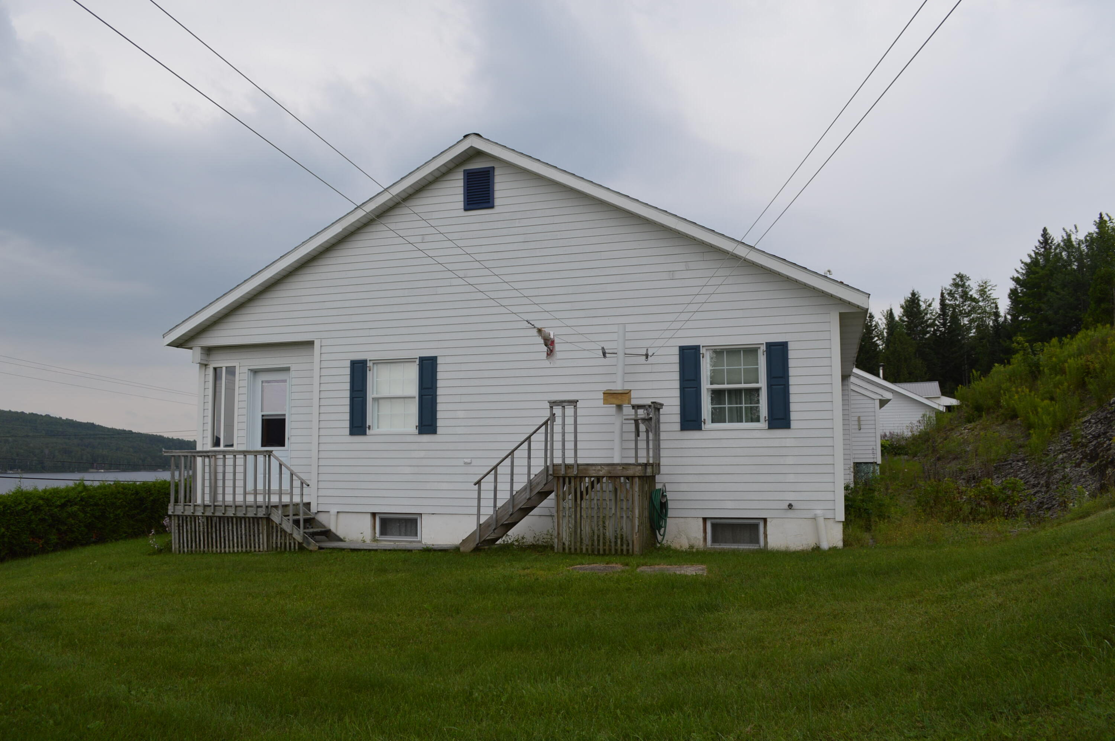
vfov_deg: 47.8
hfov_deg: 67.4
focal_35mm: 27
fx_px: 835
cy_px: 370
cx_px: 558
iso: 100
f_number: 6.3
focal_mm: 18
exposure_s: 1/160
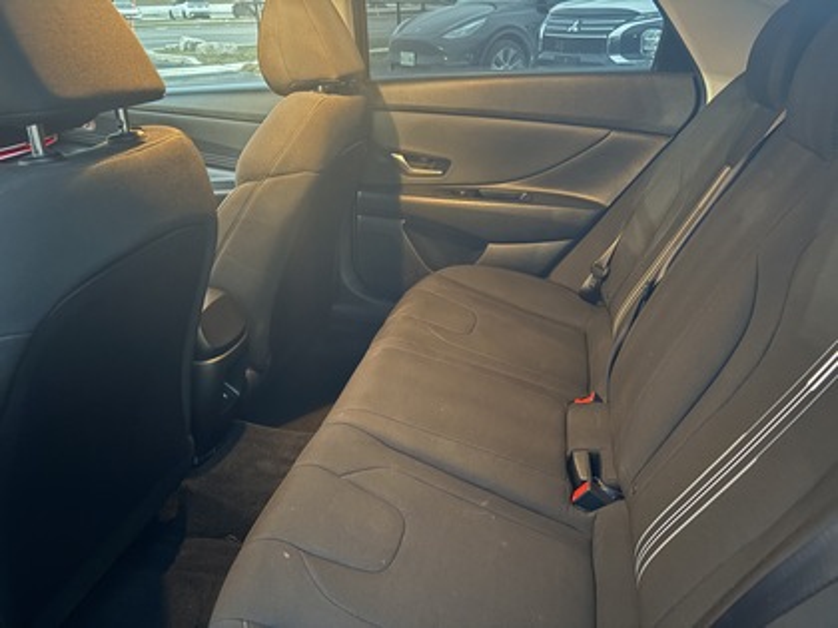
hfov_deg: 67.3
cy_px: 314
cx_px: 419
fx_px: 629
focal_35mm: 26
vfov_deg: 53.1
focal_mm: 5.96
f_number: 1.6
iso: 1000
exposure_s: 1/9
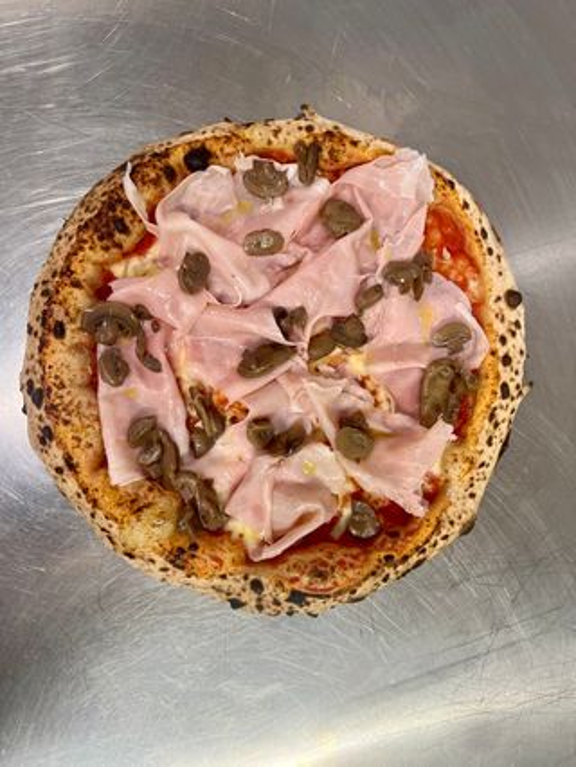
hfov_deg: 53.1
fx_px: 576
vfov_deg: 67.3
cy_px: 384
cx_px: 288
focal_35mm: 26
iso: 80
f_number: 1.5
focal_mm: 5.7
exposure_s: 1/100
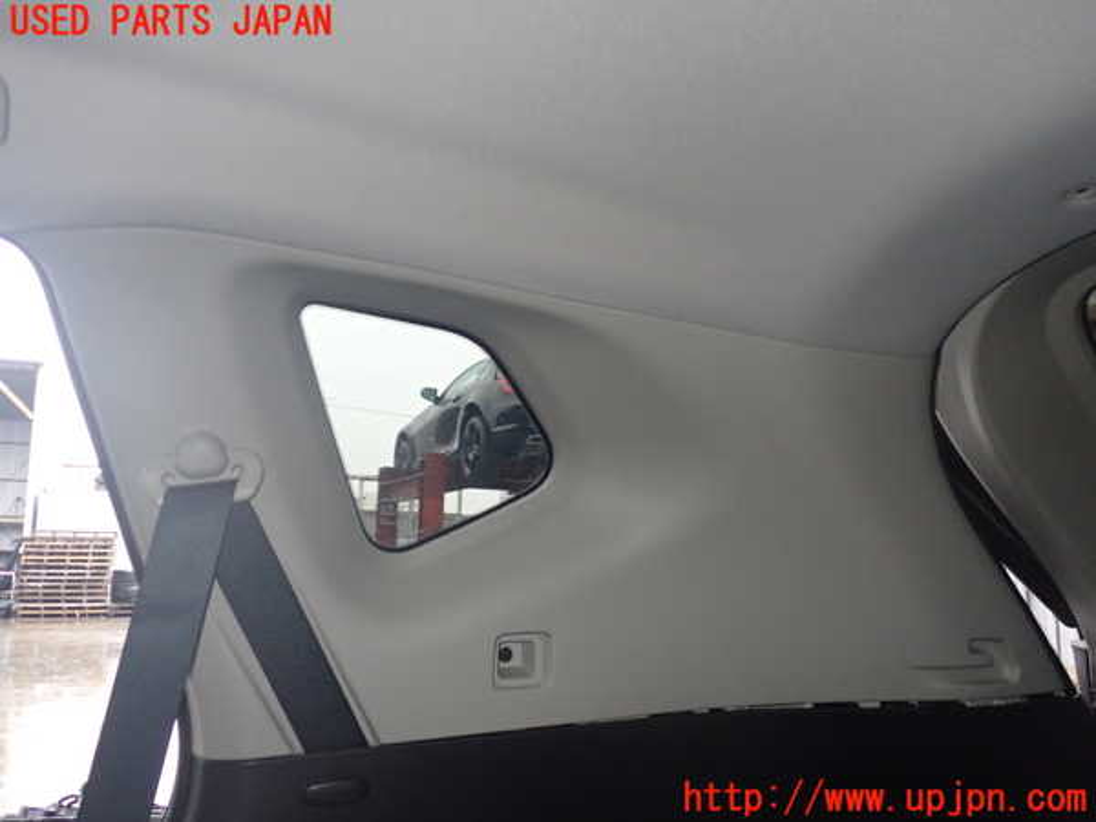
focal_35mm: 30
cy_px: 411
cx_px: 548
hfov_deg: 60.0
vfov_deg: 46.8
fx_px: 950
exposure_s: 1/30
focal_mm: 5.4
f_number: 6.3
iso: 640
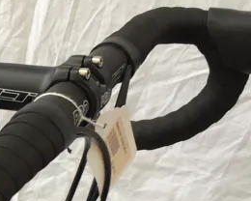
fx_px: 646
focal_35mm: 87
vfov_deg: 17.3
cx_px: -42
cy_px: 192
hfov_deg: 20.7
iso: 32
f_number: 2.2
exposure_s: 1/50
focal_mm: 4.15
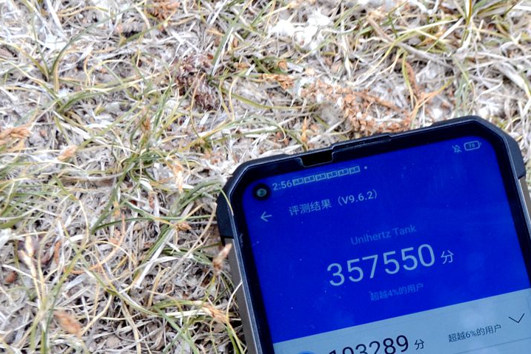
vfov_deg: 11.3
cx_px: 524
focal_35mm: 120
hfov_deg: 16.7
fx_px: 1770
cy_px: 384
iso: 160
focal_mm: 32
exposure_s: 1/125
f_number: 5.6
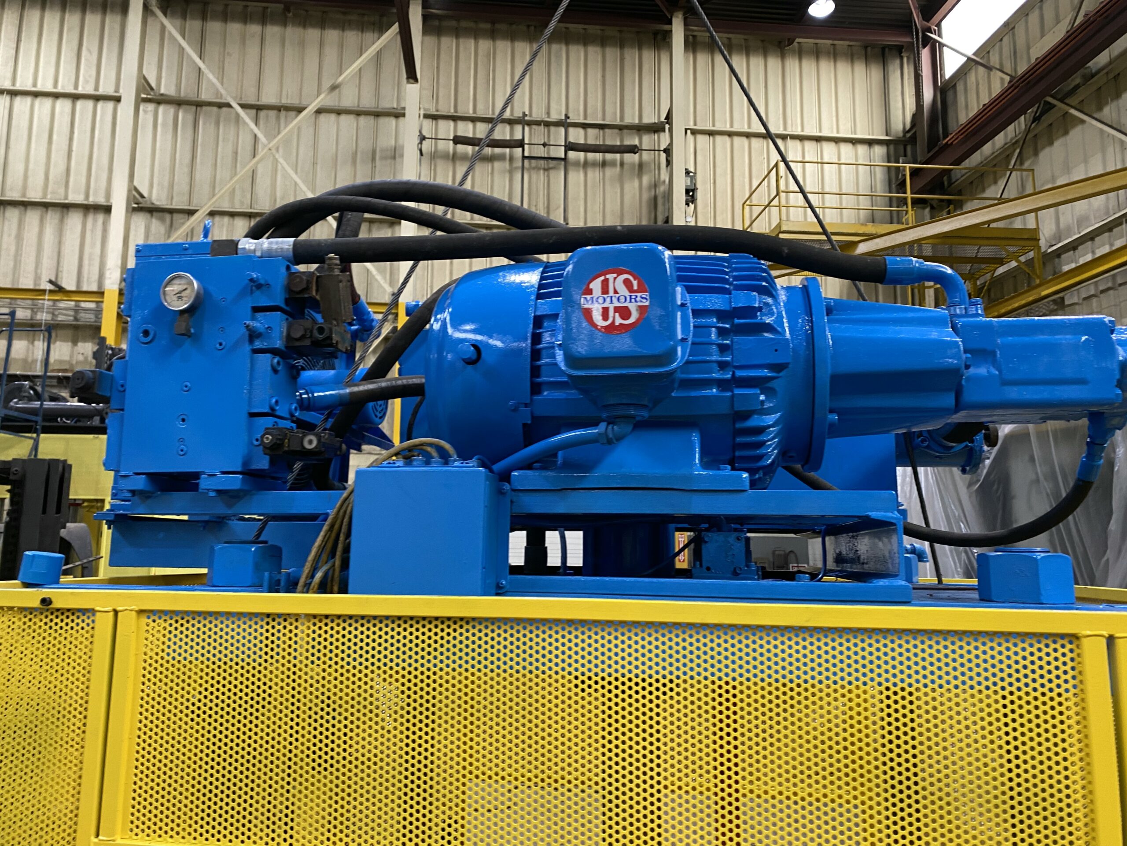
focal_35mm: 26
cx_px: 564
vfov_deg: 53.1
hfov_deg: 67.3
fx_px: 846
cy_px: 423
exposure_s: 1/60
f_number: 1.8
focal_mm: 4.25
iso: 80
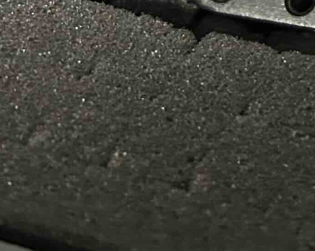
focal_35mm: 149
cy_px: -429
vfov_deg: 8.9
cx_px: 652
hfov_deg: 11.5
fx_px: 1389
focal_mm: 5.7
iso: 500
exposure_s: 1/33
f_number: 1.5
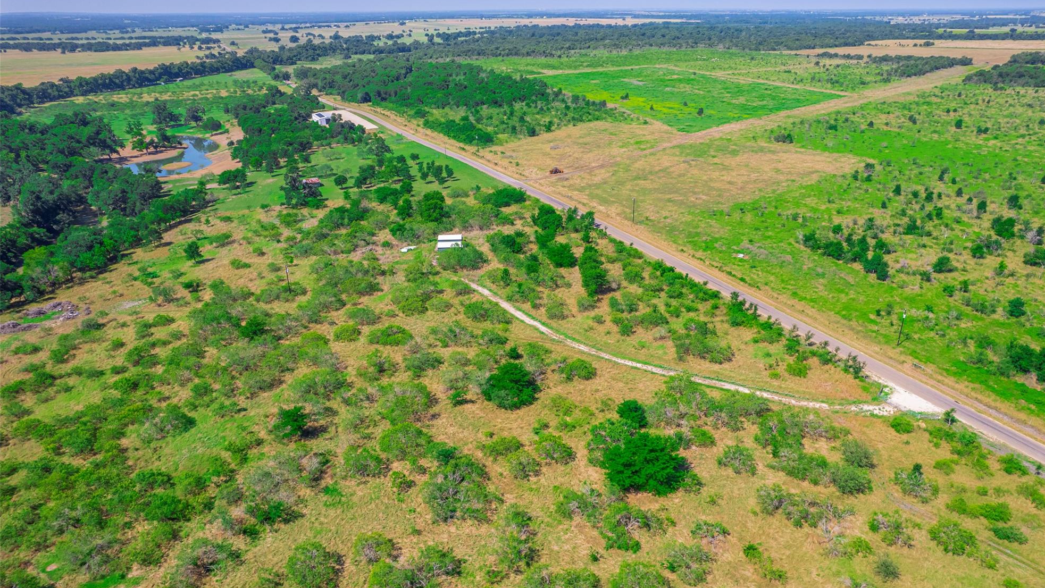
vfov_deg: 47.6
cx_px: 544
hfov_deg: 76.3
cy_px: 321
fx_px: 665
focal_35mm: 24
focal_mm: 8.38
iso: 100
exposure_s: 1/1600
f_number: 2.8
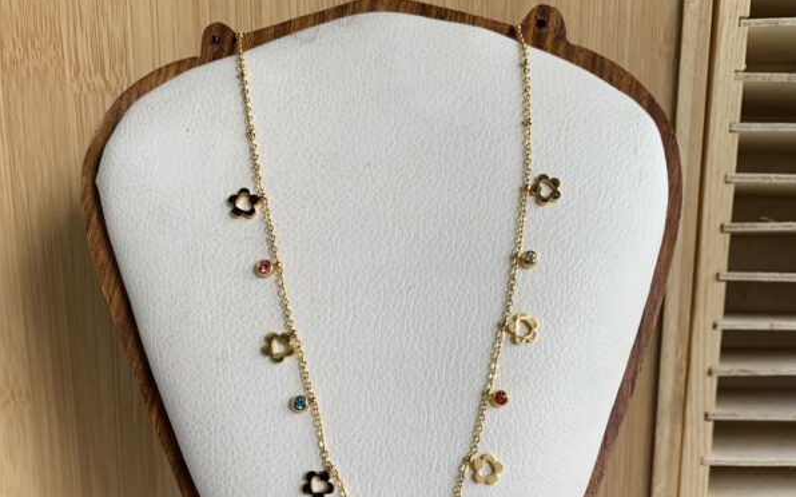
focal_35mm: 37
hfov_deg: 52.8
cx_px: 399
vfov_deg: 32.7
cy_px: 444
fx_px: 802
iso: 32
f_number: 1.8
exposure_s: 1/100
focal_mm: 4.25
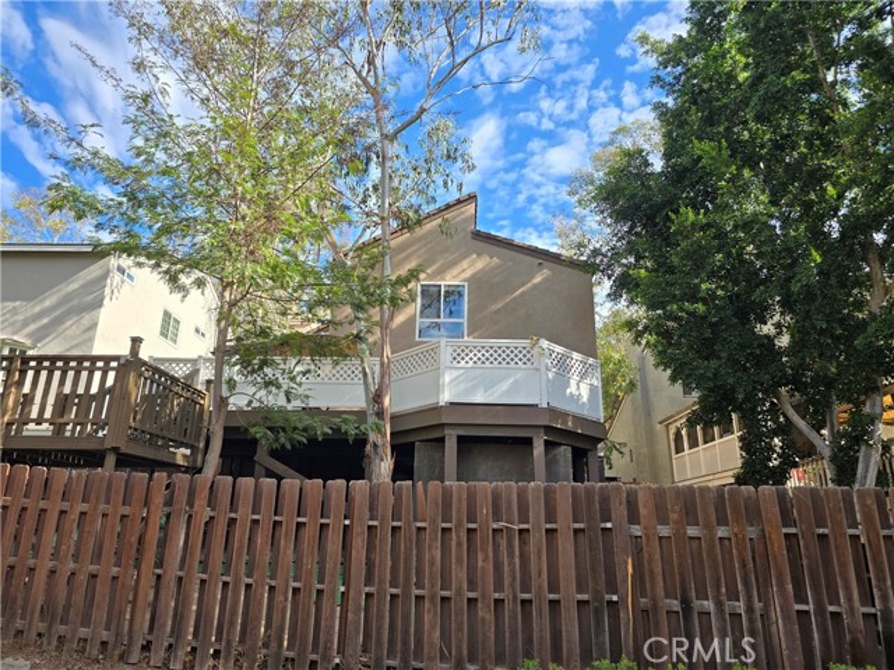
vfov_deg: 58.9
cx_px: 447
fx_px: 594
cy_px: 335
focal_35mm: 23
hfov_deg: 73.9
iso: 12
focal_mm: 6.3
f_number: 1.7
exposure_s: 1/343
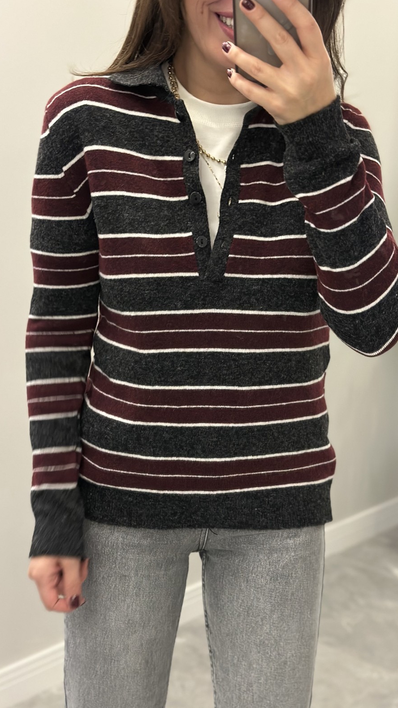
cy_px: 355
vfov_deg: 39.2
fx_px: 995
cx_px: 199
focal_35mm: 53
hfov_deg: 22.6
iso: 400
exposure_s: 1/33
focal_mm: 6.86
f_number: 1.78
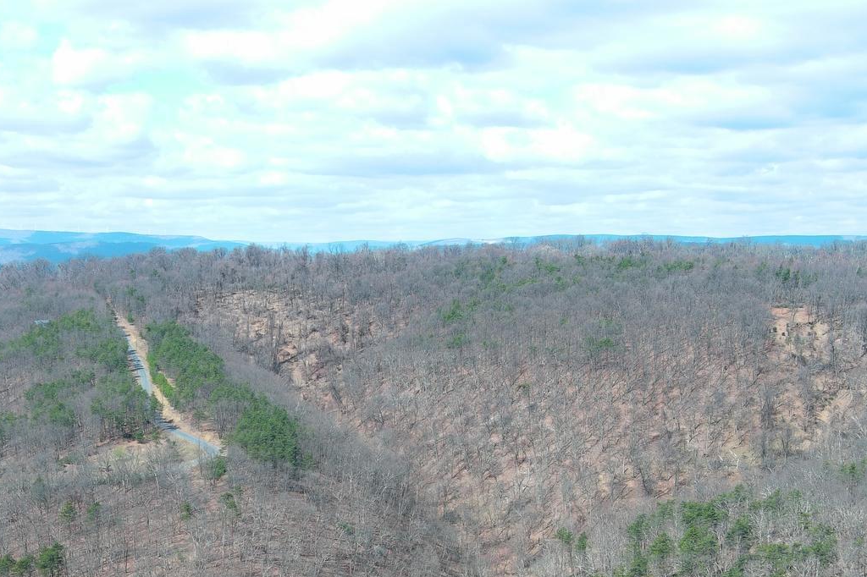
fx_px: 1396
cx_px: 247
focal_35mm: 58
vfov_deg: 22.6
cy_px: 550
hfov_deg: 34.0
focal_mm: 10.57
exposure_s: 1/673
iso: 100
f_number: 2.8
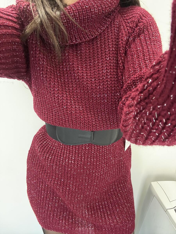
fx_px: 156
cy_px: 117
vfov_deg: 73.9
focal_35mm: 23
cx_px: 88
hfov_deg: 58.9
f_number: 1.9
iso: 400
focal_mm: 2.69
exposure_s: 1/30
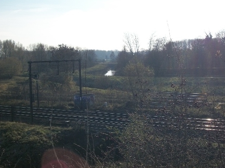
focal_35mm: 46
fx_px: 299
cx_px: 117
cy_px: 73
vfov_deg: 31.5
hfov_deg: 41.2
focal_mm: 7.1
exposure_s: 1/500
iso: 200
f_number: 9.9
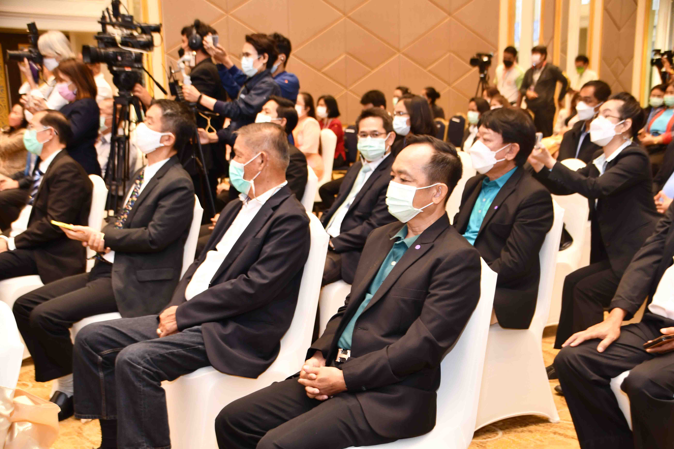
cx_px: 337
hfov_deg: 35.1
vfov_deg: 23.8
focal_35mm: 57
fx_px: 1067
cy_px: 224
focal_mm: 38
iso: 900
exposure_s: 1/60
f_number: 4.2
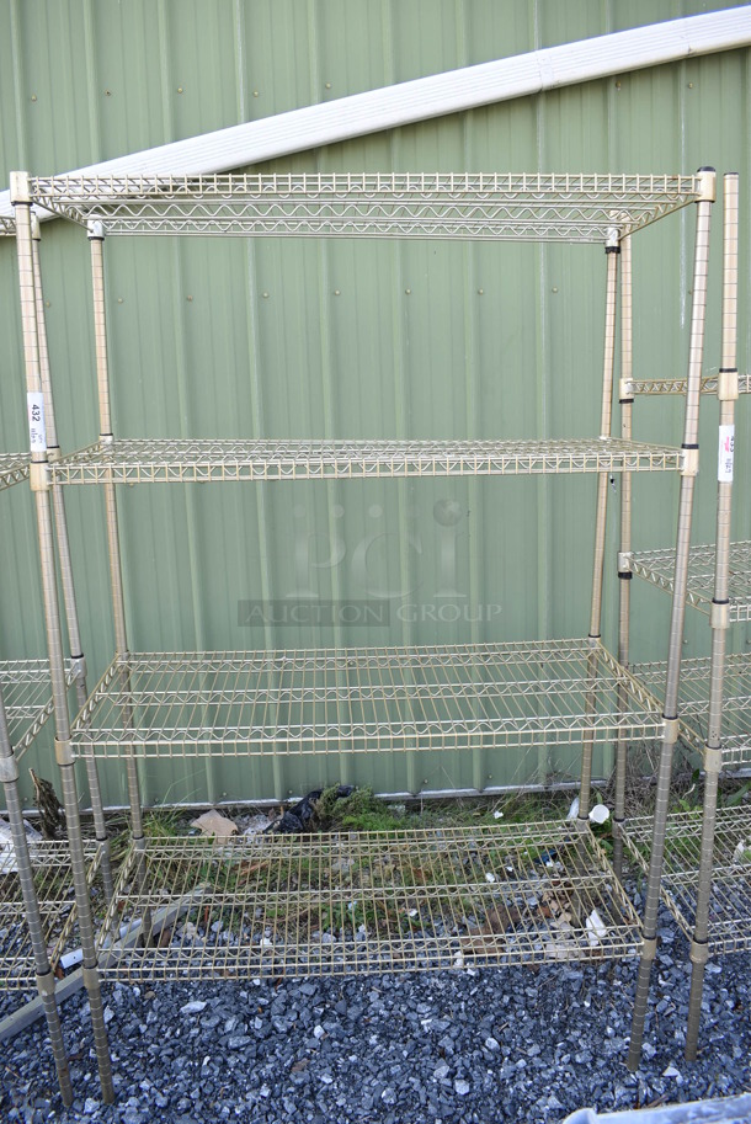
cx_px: 376
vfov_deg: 67.3
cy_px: 562
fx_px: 844
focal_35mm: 27
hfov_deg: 48.0
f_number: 5.6
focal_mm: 18
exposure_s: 1/125
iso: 200
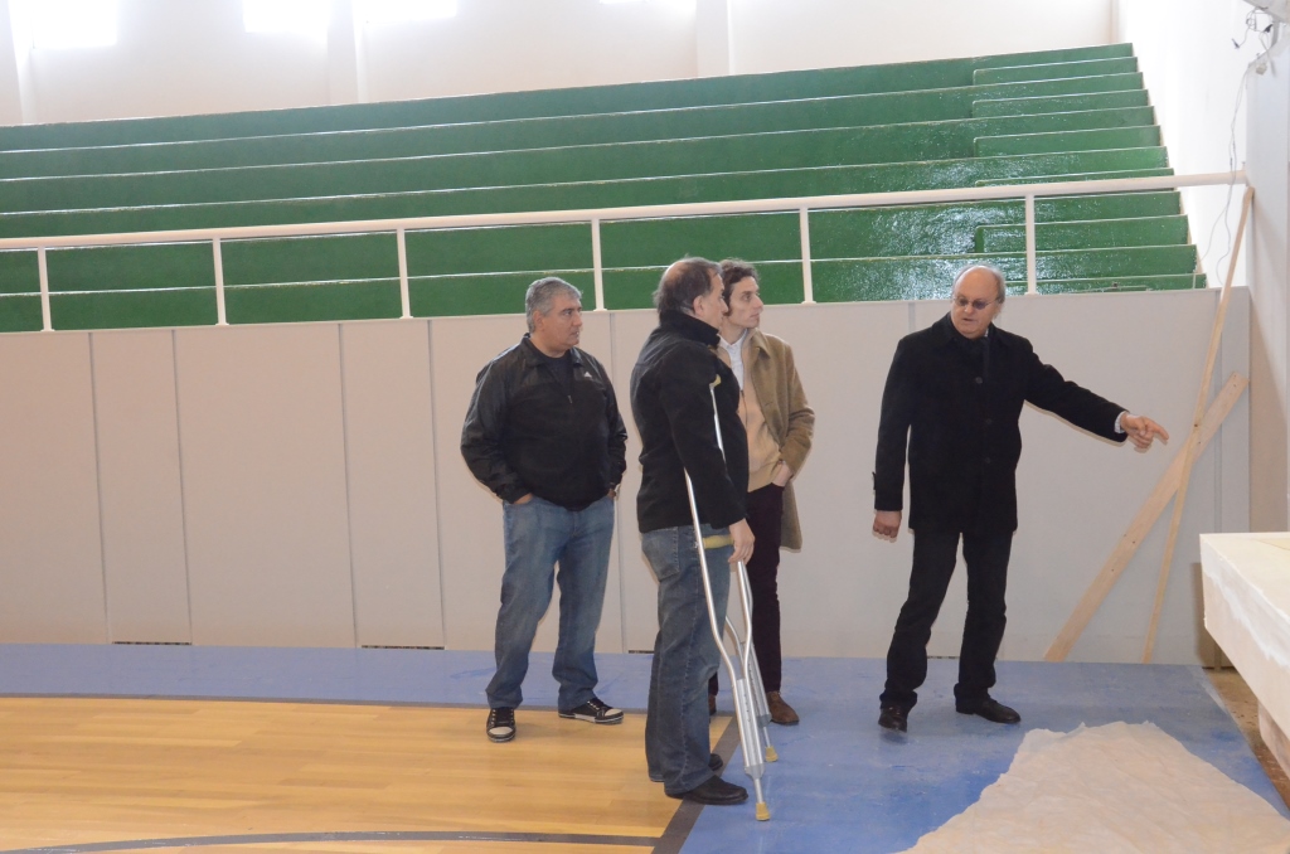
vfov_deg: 34.1
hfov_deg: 49.6
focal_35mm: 39
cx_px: 645
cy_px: 427
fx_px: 1394
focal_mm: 26
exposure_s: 1/125
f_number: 8
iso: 5000
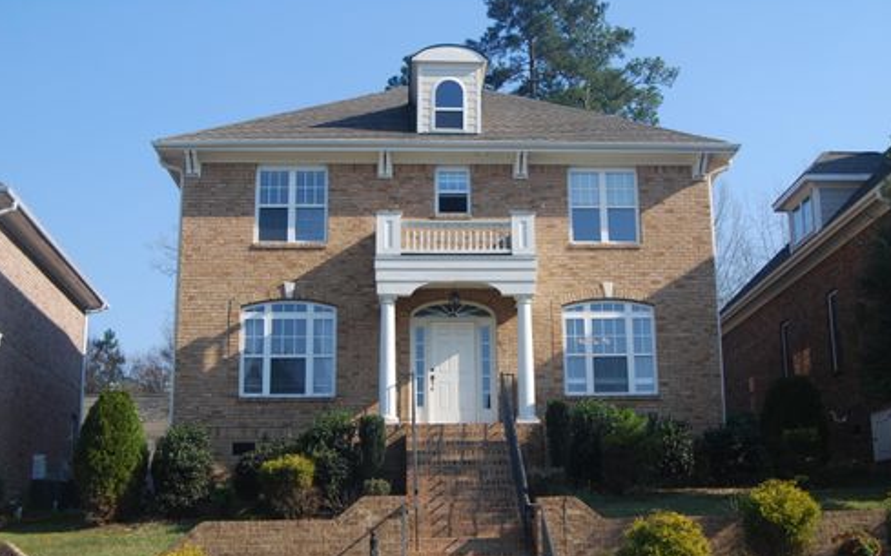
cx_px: 448
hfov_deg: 42.7
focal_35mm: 47
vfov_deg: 27.4
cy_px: 289
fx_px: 1141
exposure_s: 1/200
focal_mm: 30
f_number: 7.1
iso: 100
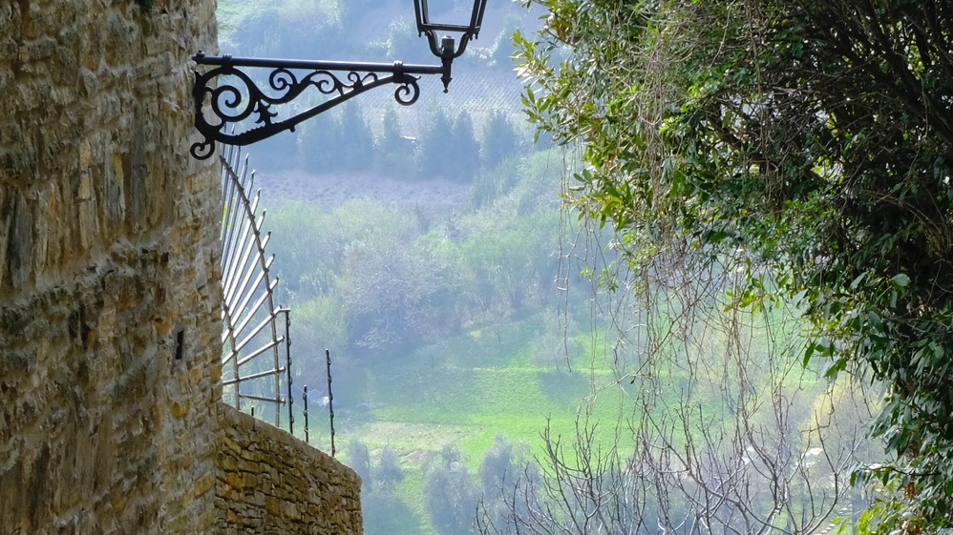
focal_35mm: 171
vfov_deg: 7.1
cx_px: 669
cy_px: 595
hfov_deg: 12.6
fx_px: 4320
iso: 500
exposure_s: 1/60
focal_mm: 50
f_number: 16
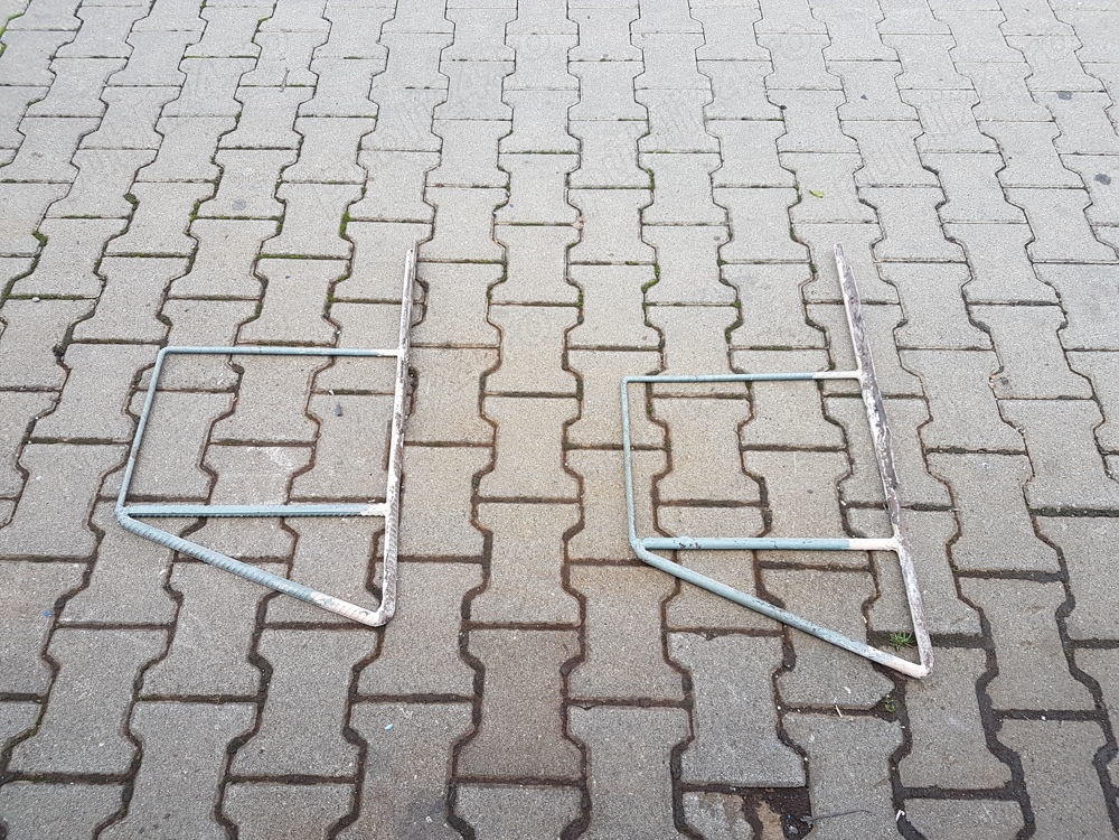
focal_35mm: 26
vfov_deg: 53.1
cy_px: 420
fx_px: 840
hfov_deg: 67.3
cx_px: 560
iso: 40
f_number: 1.7
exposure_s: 1/331
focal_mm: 4.2
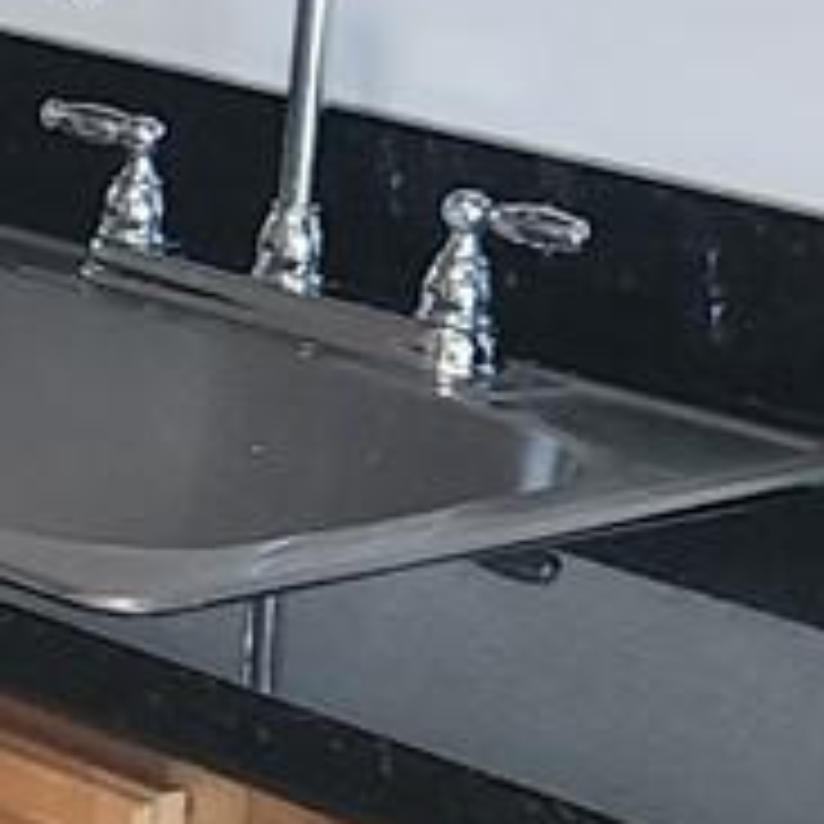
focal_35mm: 178
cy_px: -99
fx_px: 4794
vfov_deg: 9.7
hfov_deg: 8.7
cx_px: -1297
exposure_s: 1/60
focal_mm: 5.4
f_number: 1.8
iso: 125
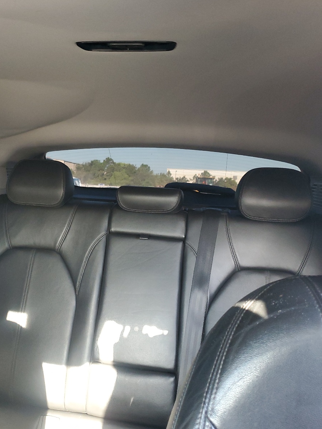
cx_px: 108
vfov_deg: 52.6
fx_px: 434
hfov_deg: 40.2
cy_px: 214
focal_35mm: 35
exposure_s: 1/60.2
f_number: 1.5
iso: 219
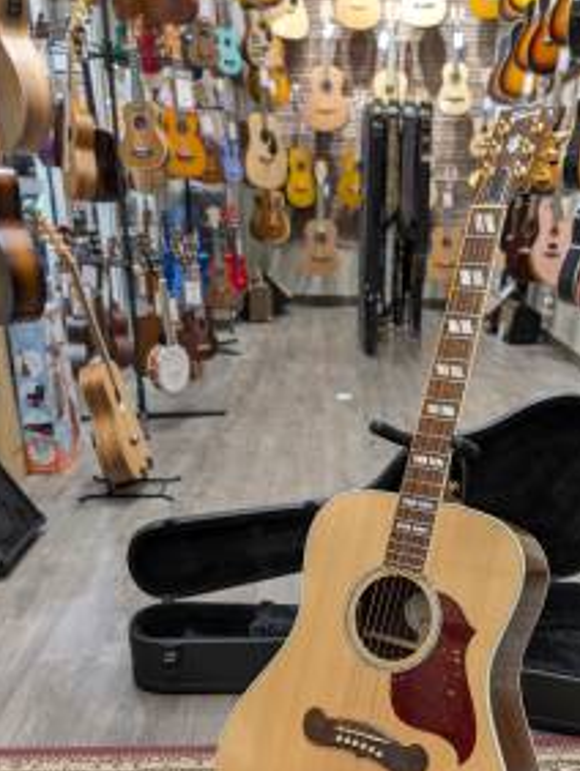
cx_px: 395
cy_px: 539
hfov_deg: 41.2
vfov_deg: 52.4
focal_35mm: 34
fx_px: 758
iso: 40
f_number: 1.68
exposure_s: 1/15
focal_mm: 6.9
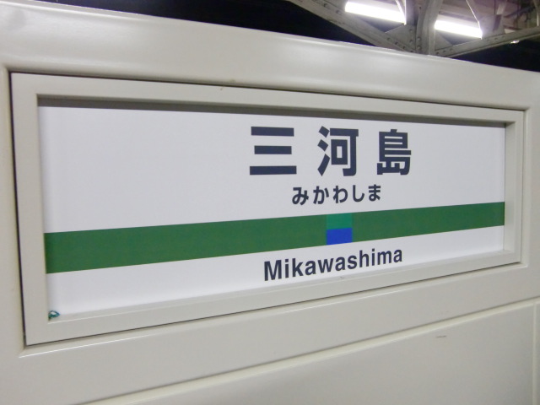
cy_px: 202
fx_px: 437
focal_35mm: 28
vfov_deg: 49.7
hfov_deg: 63.4
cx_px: 270
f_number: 2.6
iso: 800
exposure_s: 1/40
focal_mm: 4.9
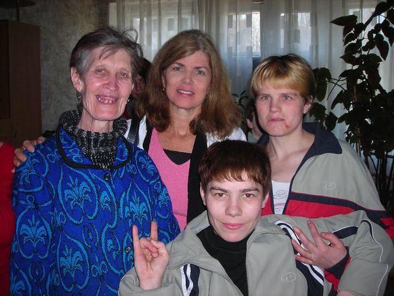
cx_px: 197
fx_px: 433
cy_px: 148
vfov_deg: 37.7
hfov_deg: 49.0
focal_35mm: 38
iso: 50
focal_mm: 6.3
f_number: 3.2
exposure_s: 1/60.1
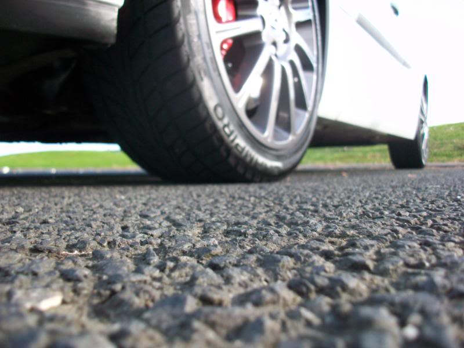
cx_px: 232
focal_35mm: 32
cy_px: 174
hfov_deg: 56.8
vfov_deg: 44.2
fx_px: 429
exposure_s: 1/200
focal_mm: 5.7
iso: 64
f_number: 2.8
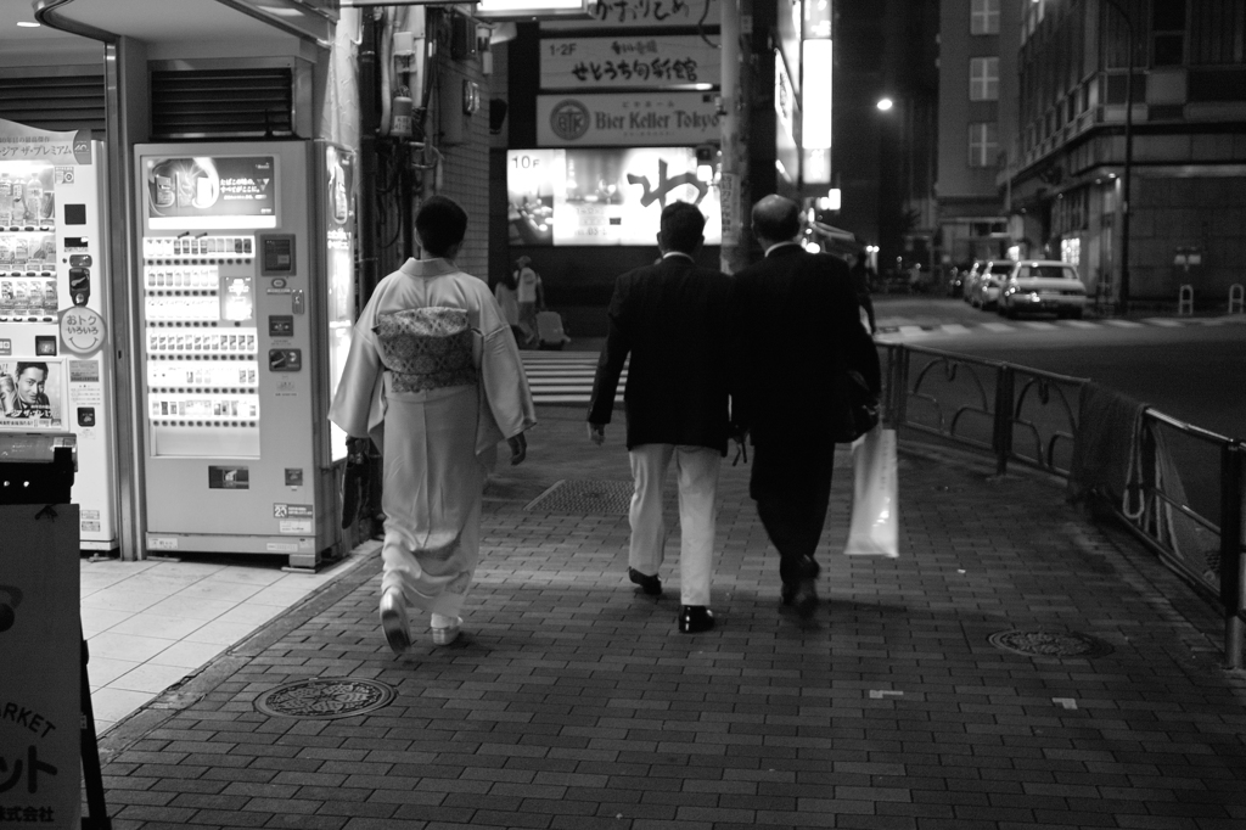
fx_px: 1419
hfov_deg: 47.4
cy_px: 415
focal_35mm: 41
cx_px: 623
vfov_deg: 32.6
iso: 800
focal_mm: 24.2
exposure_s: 1/40
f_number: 2.8
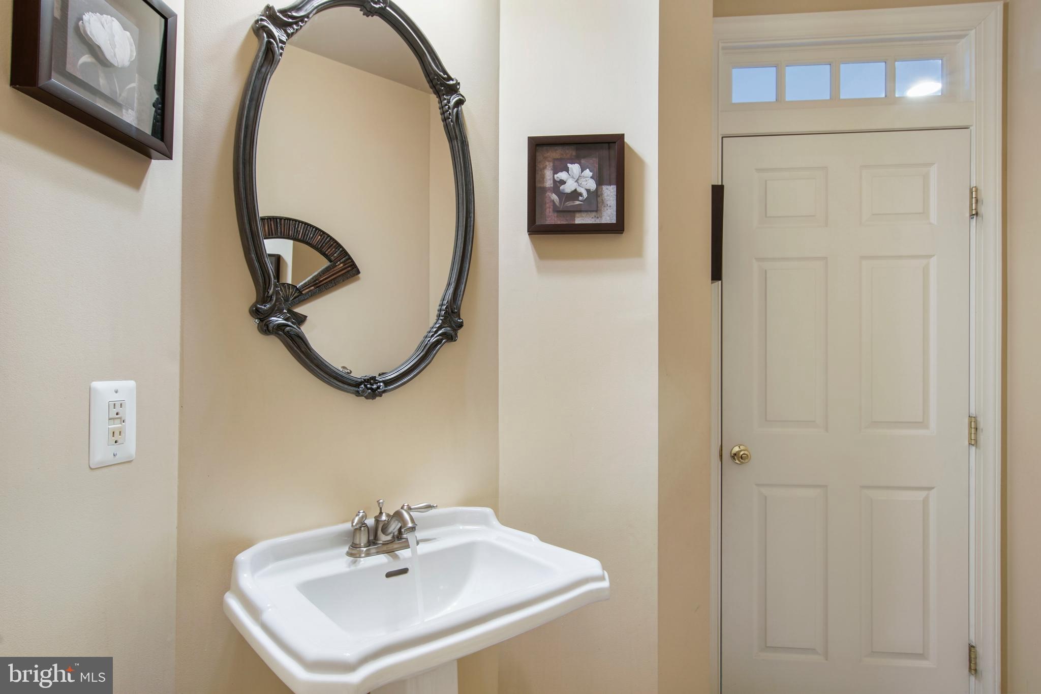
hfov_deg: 90.0
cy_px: 347
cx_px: 520
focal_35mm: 18
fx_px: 520
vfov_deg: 67.4
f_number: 11
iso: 100
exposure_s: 2
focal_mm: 12
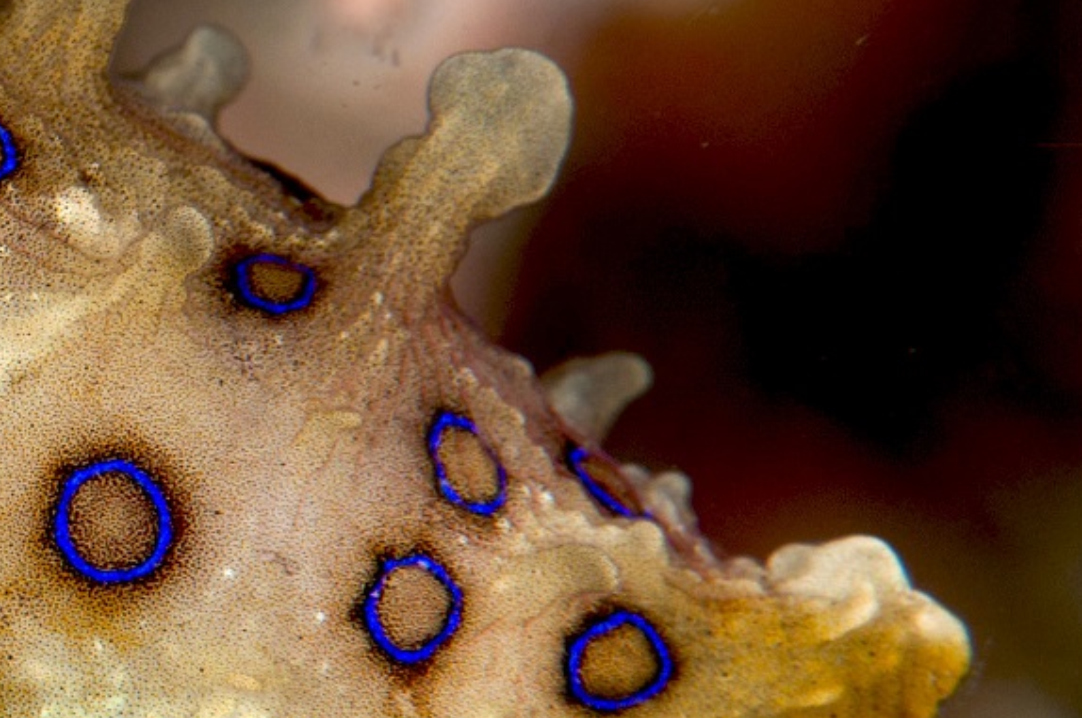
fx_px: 14813
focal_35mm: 494
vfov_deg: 2.8
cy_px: 297
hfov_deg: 4.2
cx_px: -302
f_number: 16
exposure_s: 1/200
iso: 200
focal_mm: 105
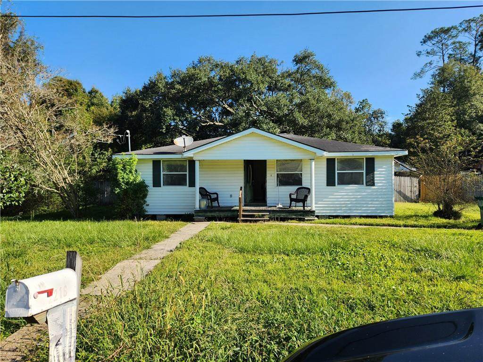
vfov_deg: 58.9
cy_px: 181
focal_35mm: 23
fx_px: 321
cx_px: 242
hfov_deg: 73.9
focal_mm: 5.4
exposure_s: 1/986
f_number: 1.8
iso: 20
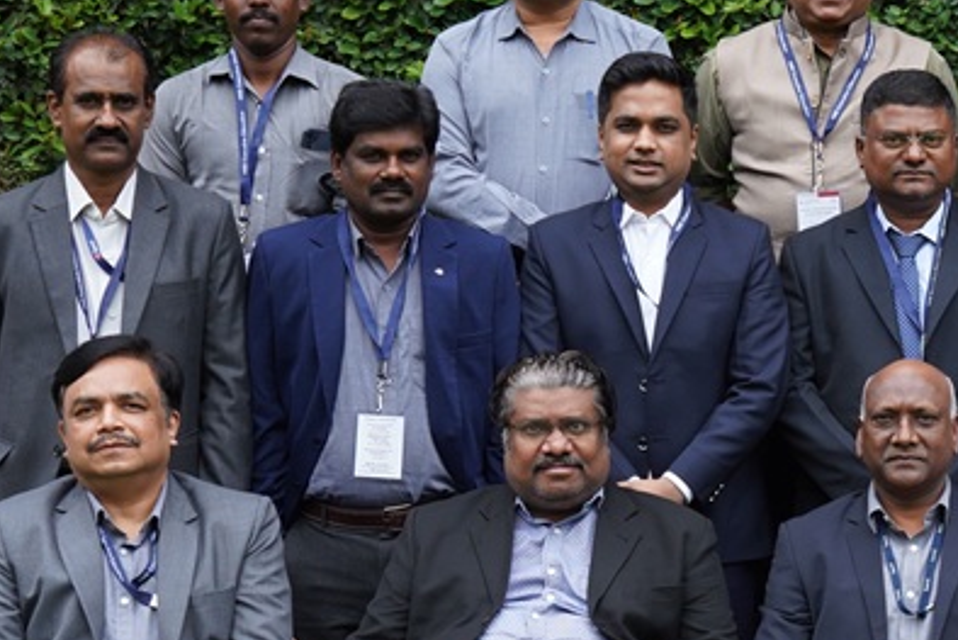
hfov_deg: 16.5
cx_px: 1211
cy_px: 297
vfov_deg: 11.6
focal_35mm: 118
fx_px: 3141
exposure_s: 1/200
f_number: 5.6
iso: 320
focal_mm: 31
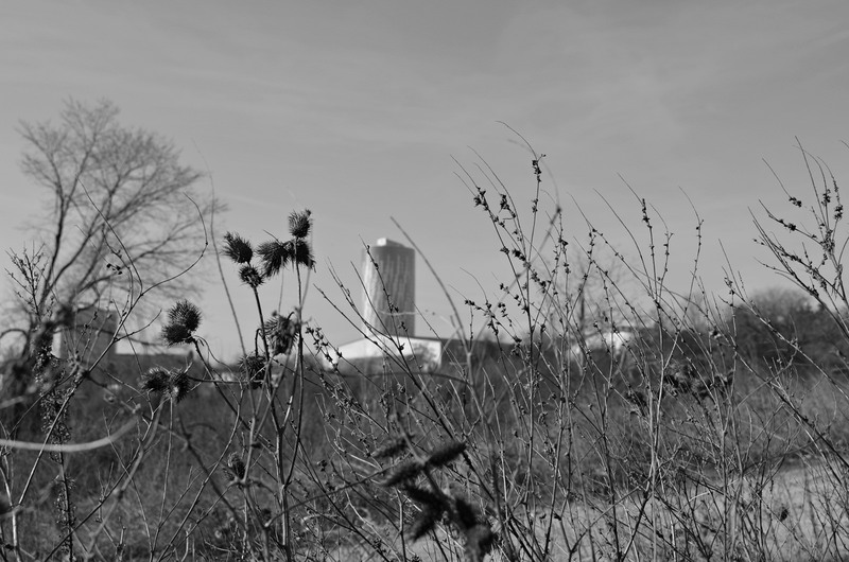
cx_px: 424
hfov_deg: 43.7
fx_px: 1059
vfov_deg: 29.7
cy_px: 281
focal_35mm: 45
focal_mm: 30
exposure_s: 1/250
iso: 100
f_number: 8
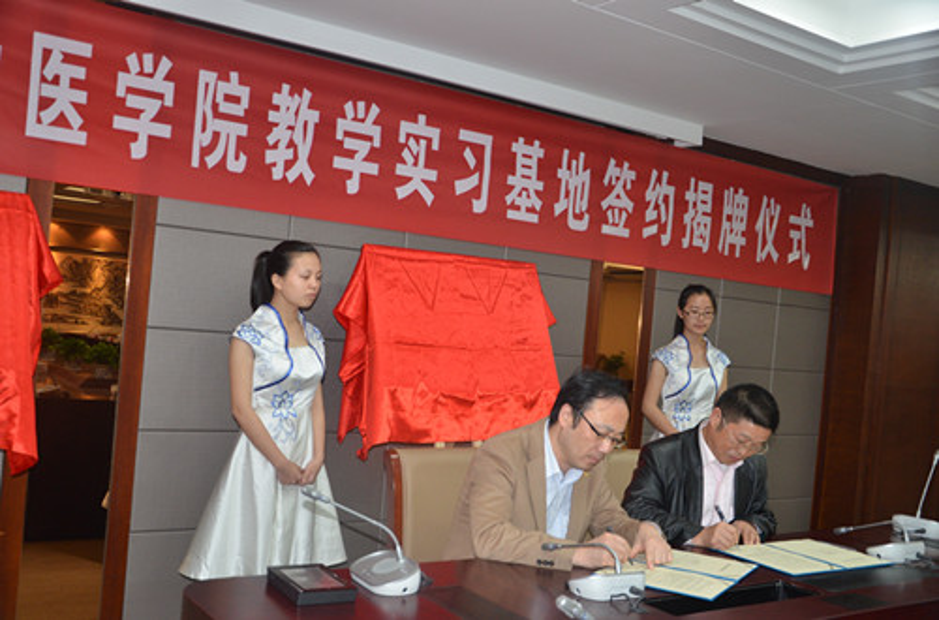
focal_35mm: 38
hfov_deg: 51.4
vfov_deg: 35.3
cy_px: 310
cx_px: 470
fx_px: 975
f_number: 4
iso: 800
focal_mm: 25
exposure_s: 1/60
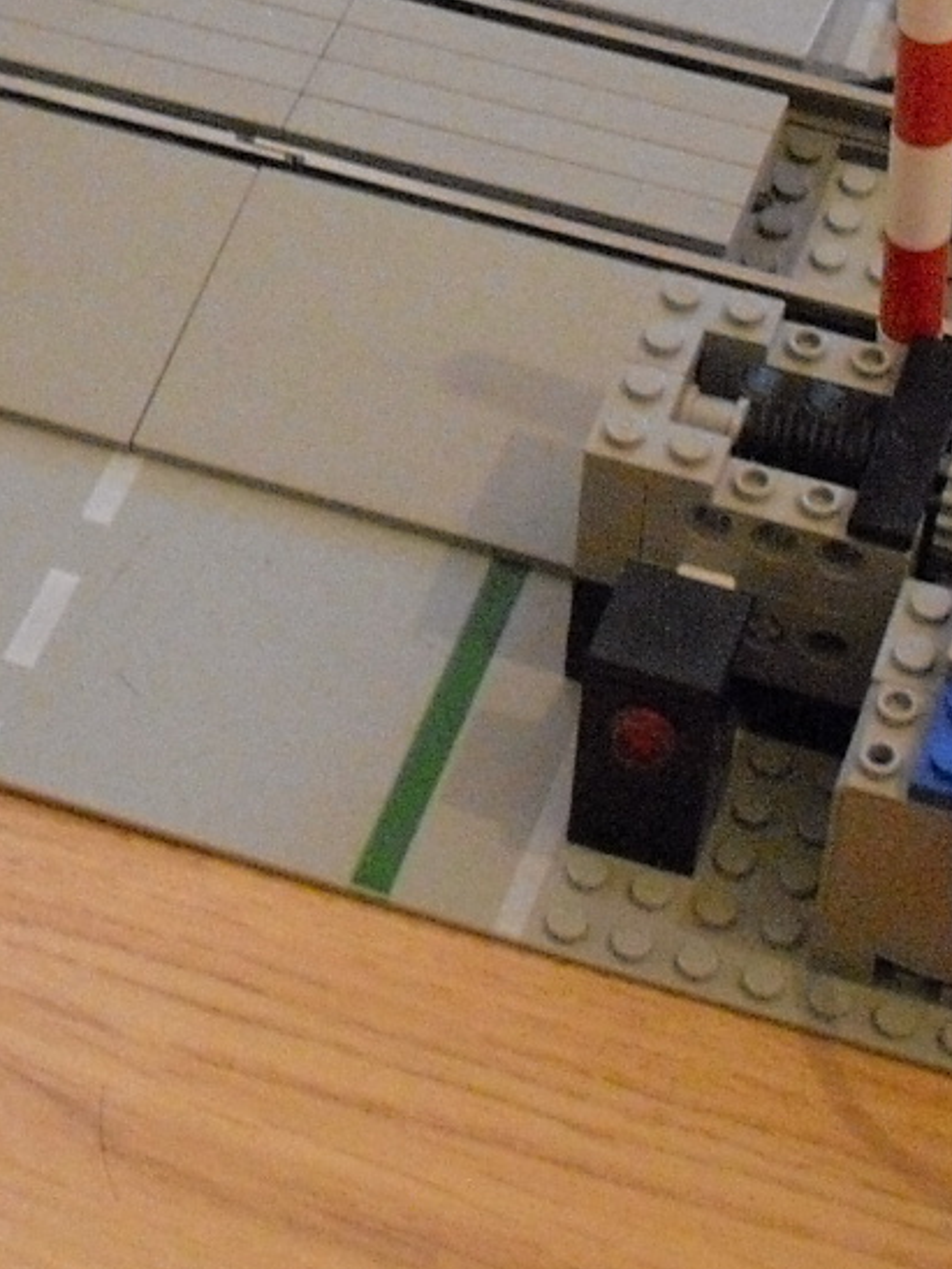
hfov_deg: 13.3
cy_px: 248
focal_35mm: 111
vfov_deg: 17.6
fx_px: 4070
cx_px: 405
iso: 800
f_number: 2.8
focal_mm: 6.2
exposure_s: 1/20
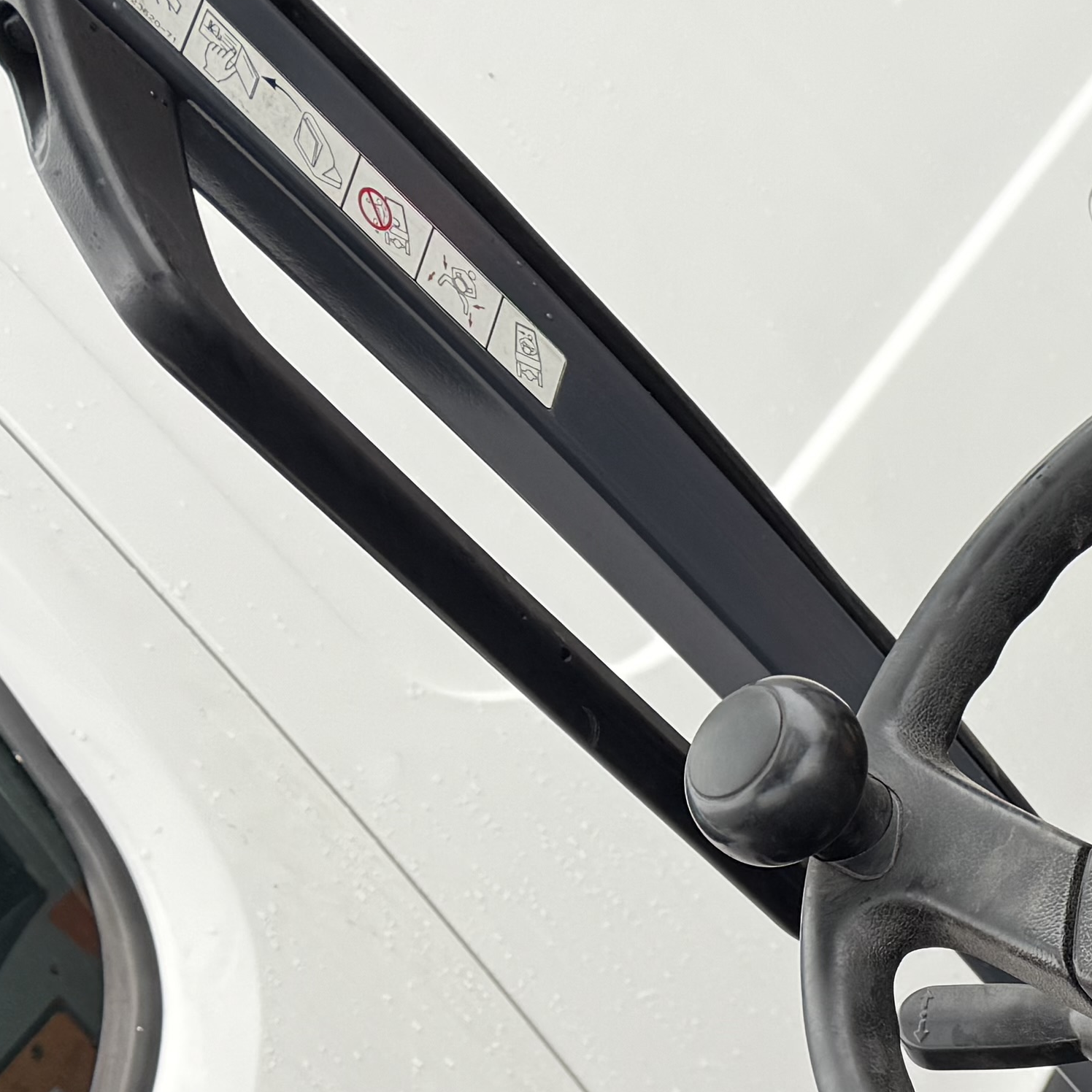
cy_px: 1459
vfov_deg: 19.5
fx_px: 2891
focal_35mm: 81
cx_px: 1750
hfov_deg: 18.4
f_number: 1.78
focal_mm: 6.76
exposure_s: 1/213
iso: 64
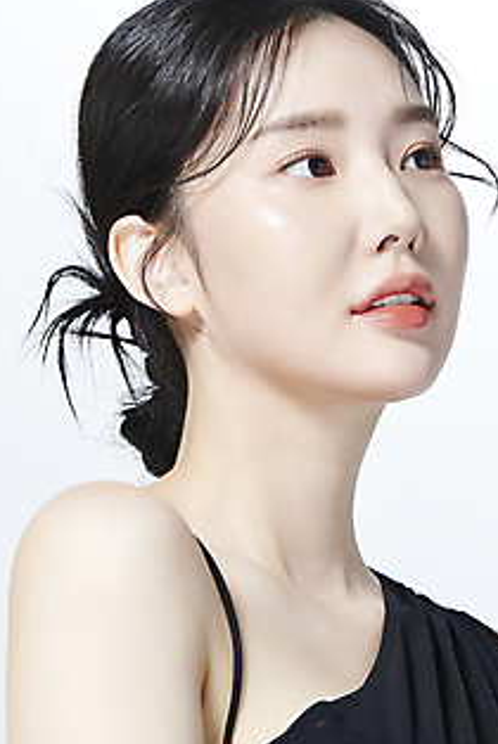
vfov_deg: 9.0
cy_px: 348
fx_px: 4741
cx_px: 262
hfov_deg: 6.0
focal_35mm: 229
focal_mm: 180
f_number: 11
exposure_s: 1/125
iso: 64
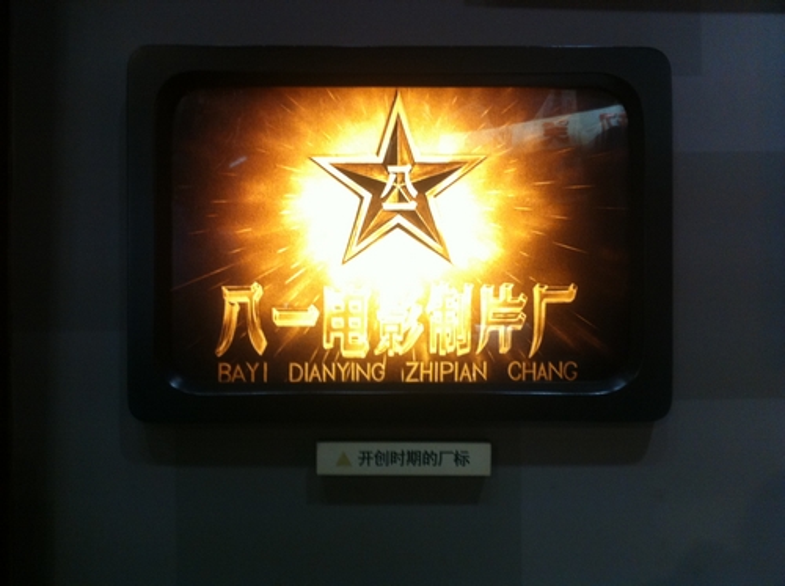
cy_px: 293
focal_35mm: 35
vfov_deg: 40.6
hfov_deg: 52.7
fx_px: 792
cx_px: 392
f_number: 2.8
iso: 200
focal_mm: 3.85
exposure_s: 1/15
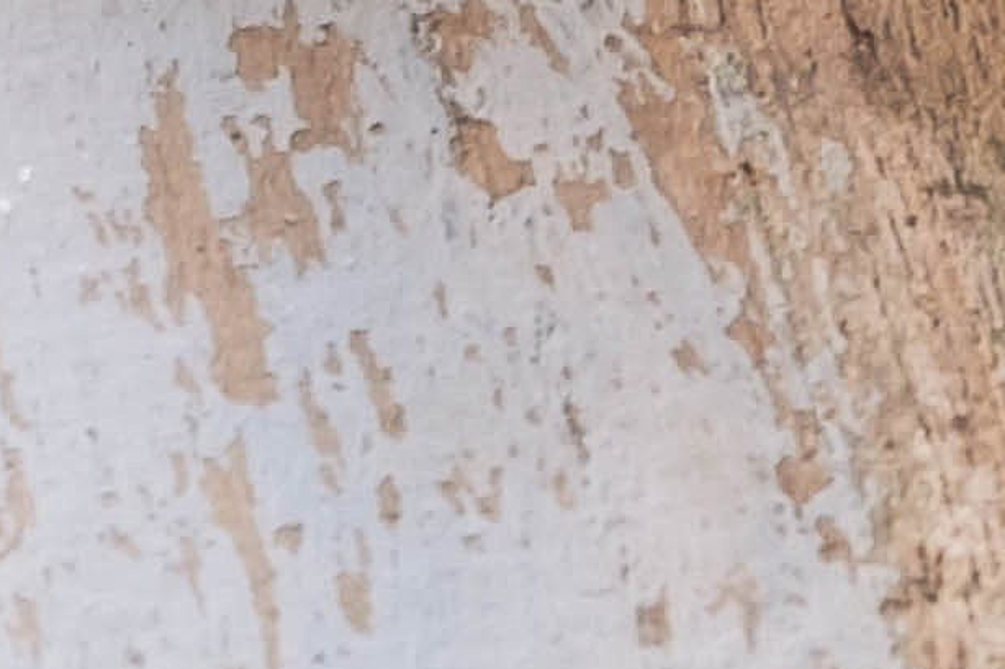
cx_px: -1038
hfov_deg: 5.0
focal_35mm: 407
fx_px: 11358
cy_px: -1845
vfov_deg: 3.3
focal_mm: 34.3
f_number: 11
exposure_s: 1/2.5
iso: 200
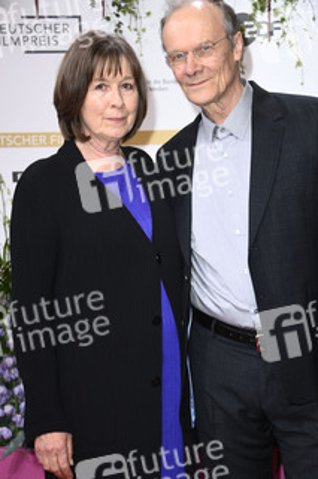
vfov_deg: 19.3
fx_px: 1409
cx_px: 196
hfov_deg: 12.9
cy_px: 252
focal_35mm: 106
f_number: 5.6
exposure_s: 1/200
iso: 500
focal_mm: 85
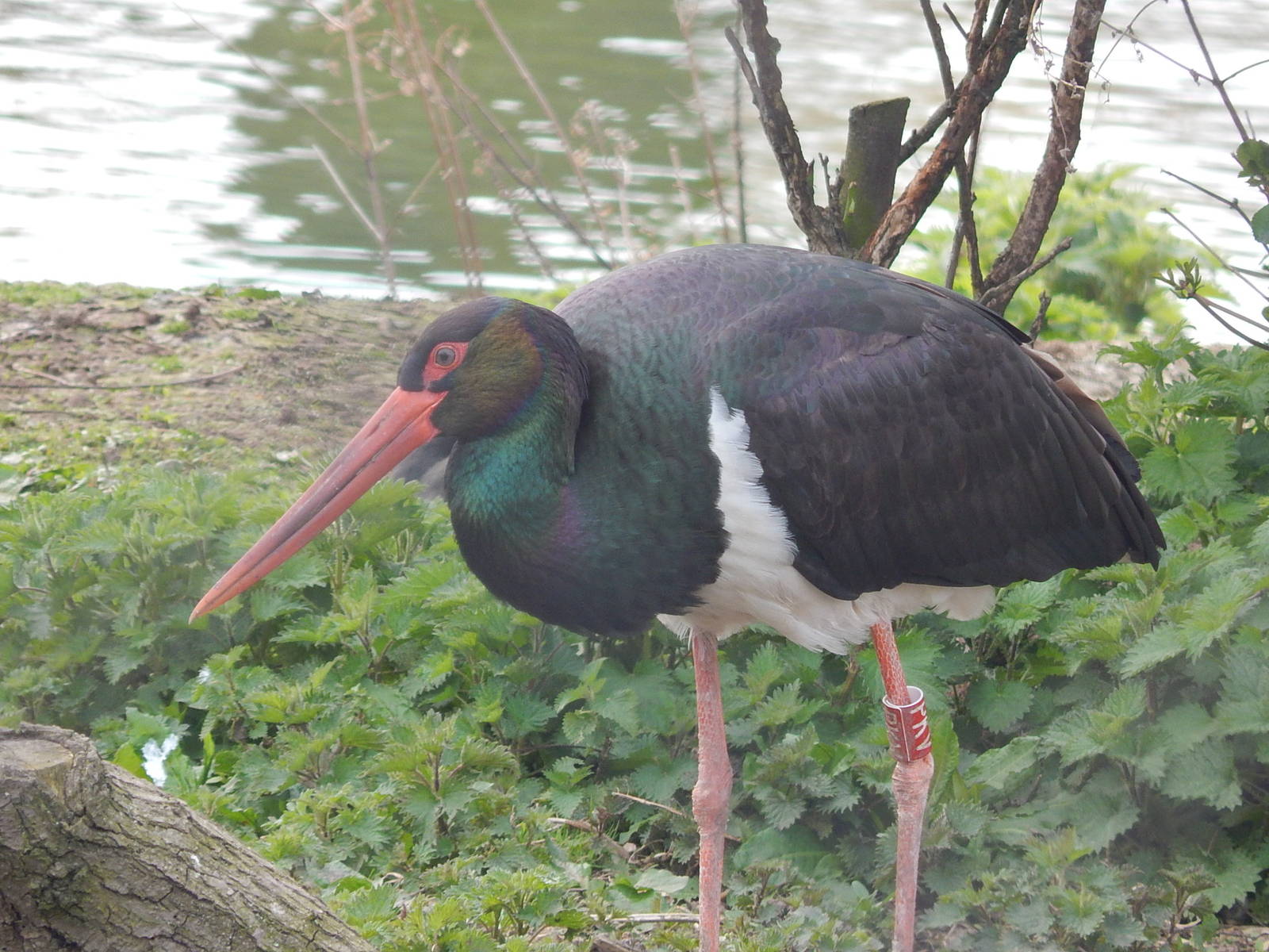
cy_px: 476
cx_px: 634
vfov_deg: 2.2
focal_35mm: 675
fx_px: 24745
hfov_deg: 2.9
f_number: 5.8
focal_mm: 120
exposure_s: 1/125
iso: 250
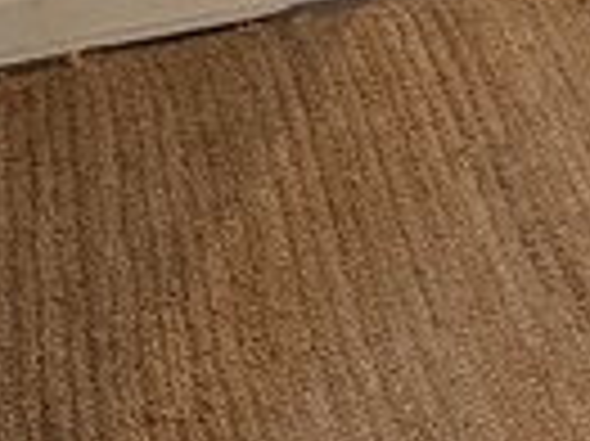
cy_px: -288
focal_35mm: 188
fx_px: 3201
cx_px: 1243
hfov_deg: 9.7
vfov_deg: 7.7
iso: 200
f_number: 1.78
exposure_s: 1/60
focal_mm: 6.76
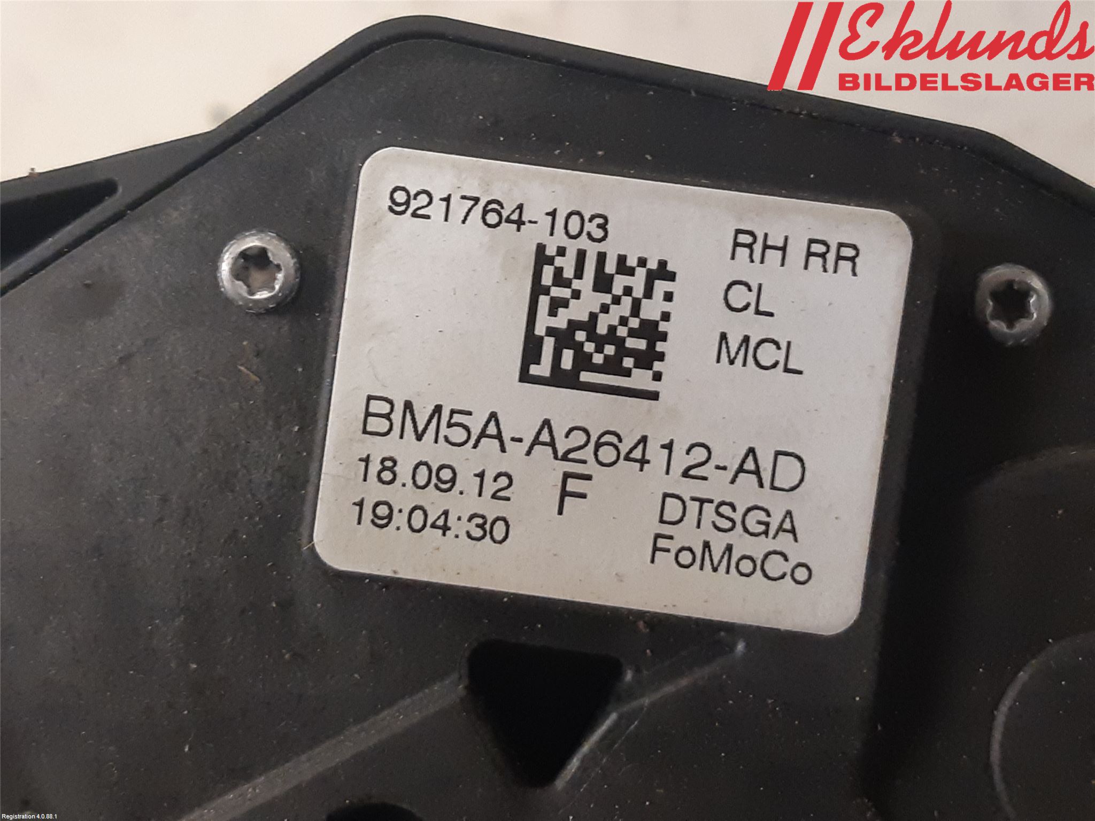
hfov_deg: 67.3
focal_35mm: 26
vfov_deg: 53.1
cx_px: 548
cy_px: 410
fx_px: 822
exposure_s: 1/50
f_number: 1.7
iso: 320
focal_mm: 3.93
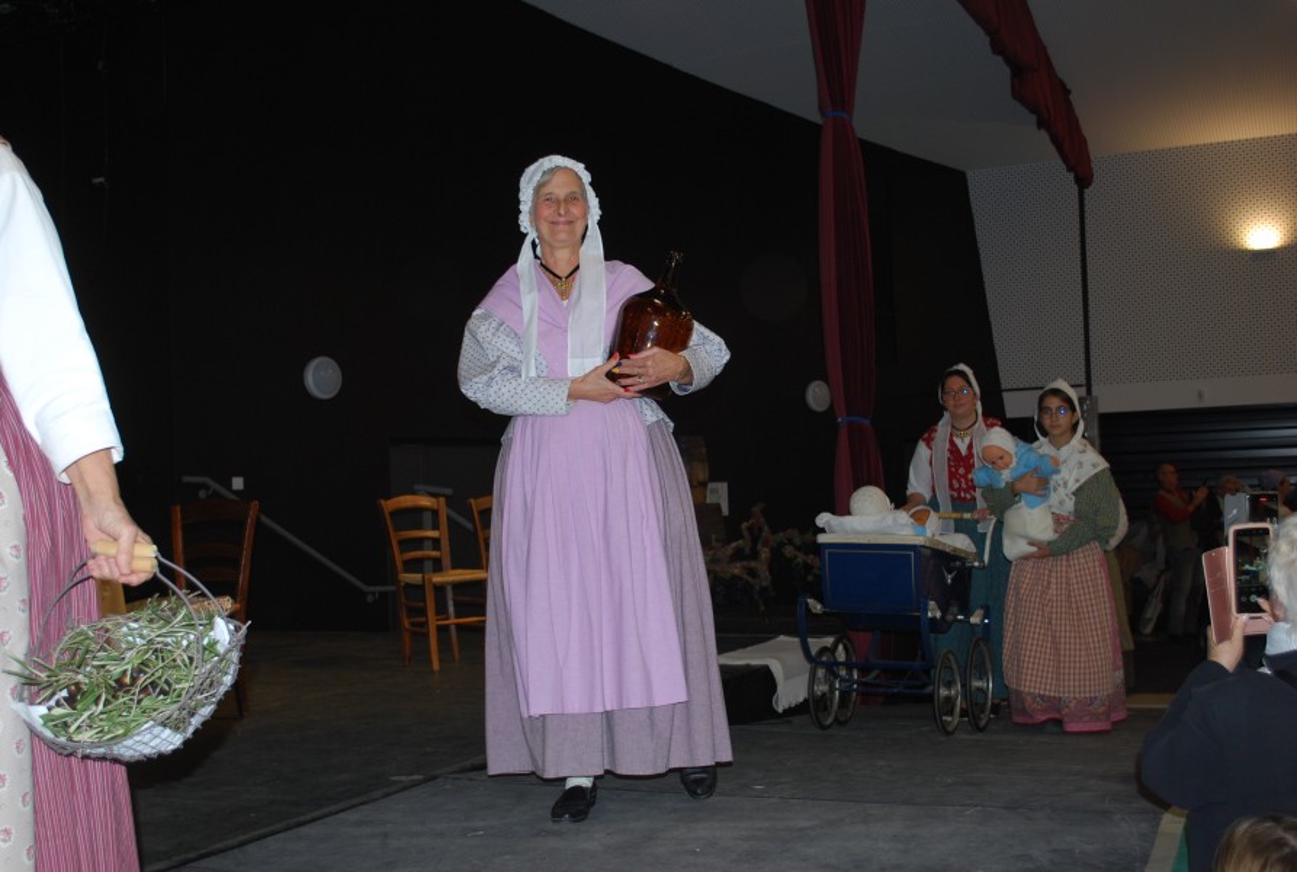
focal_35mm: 39
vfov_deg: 34.4
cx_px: 648
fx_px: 1408
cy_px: 436
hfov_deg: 49.4
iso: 220
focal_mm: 26
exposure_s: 1/60
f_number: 4.5
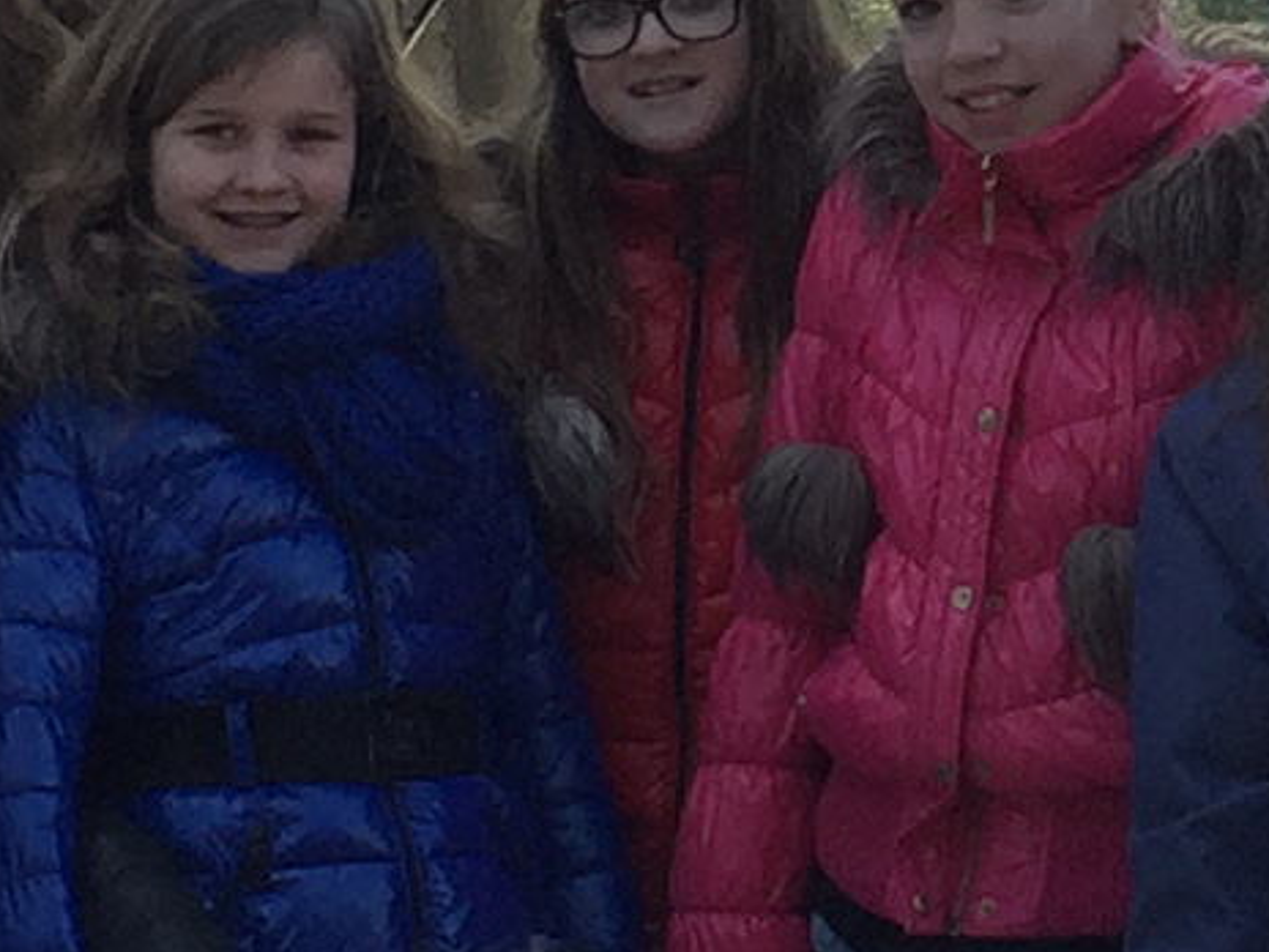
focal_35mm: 204
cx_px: 1594
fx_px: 7479
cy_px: -5
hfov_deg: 9.5
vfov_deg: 7.3
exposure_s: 1/476
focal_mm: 4.15
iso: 32
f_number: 2.2
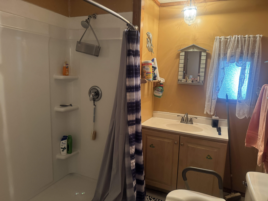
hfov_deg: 71.6
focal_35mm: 24
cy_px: 100
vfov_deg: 56.8
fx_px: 186
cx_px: 134
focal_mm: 6.76
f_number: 1.78
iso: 640
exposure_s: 1/60
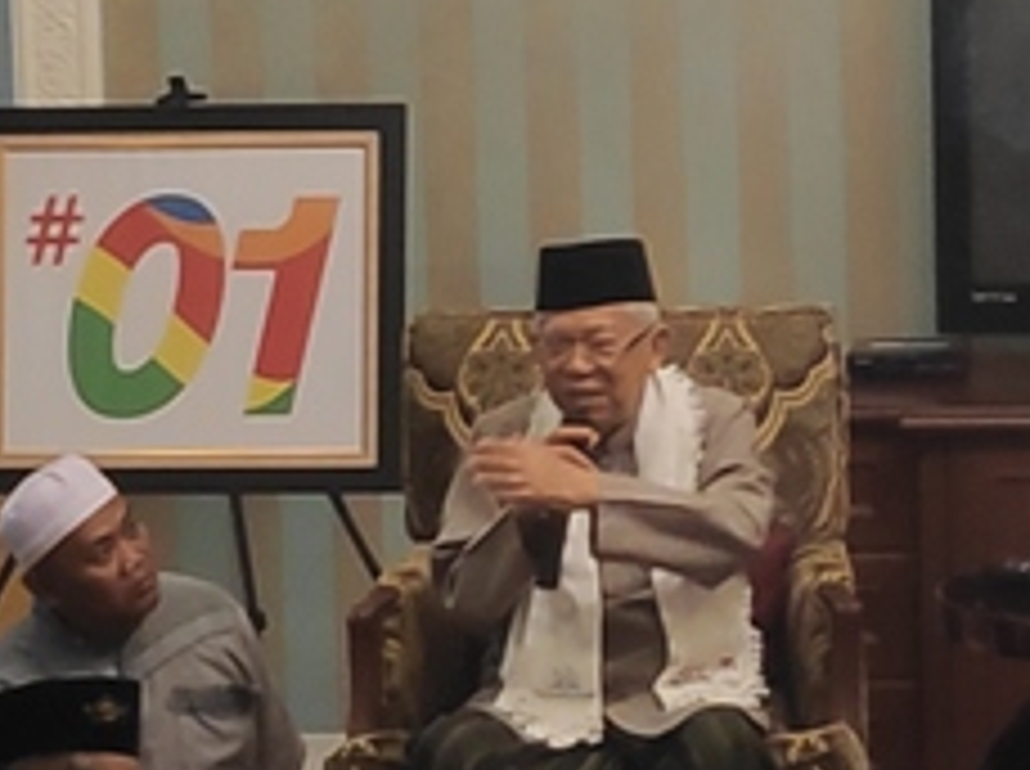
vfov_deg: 25.9
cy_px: 248
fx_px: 1664
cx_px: 643
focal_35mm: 56
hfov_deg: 34.2
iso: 301
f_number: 1.9
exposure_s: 1/50
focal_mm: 3.94
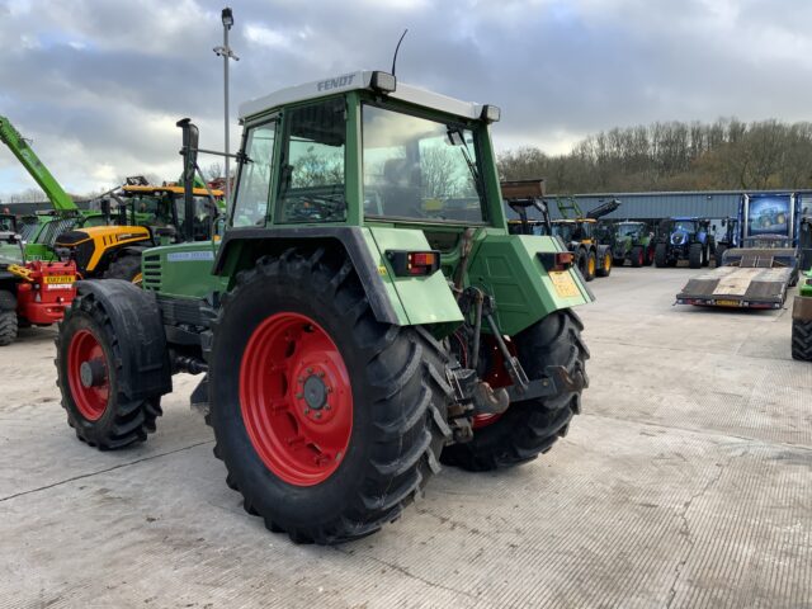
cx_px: 406
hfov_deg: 61.7
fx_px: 680
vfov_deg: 48.2
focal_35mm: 29
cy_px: 304
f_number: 1.8
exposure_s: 1/391
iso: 16
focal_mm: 3
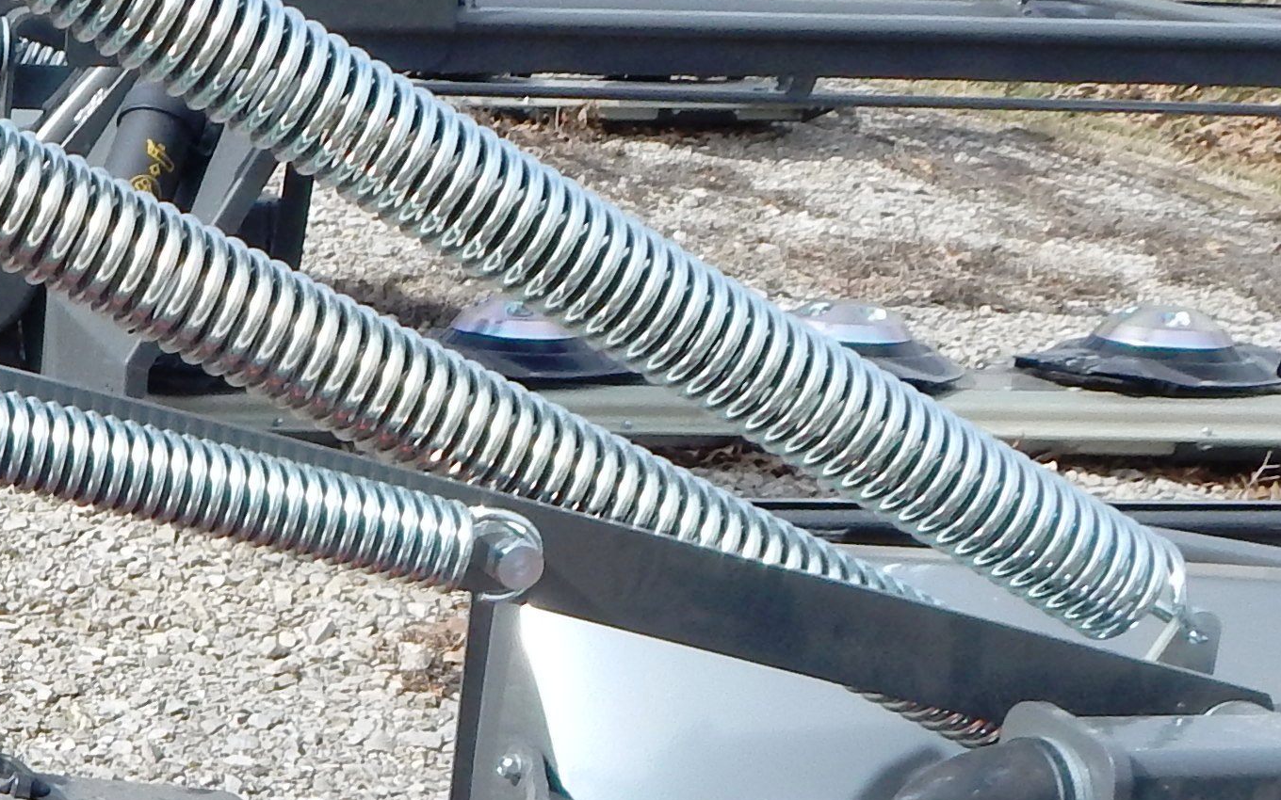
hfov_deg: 23.8
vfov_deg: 16.3
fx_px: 2758
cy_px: 693
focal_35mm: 79
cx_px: -270
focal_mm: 4
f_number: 3
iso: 125
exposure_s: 1/1500
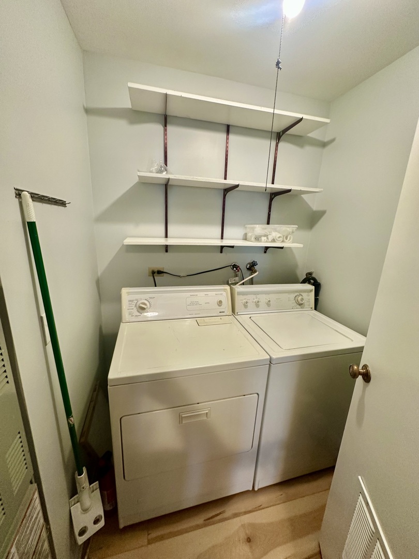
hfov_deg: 85.7
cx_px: 210
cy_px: 280
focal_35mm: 14
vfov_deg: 102.1
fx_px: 226
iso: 160
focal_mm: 2.22
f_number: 2.2
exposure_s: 1/60
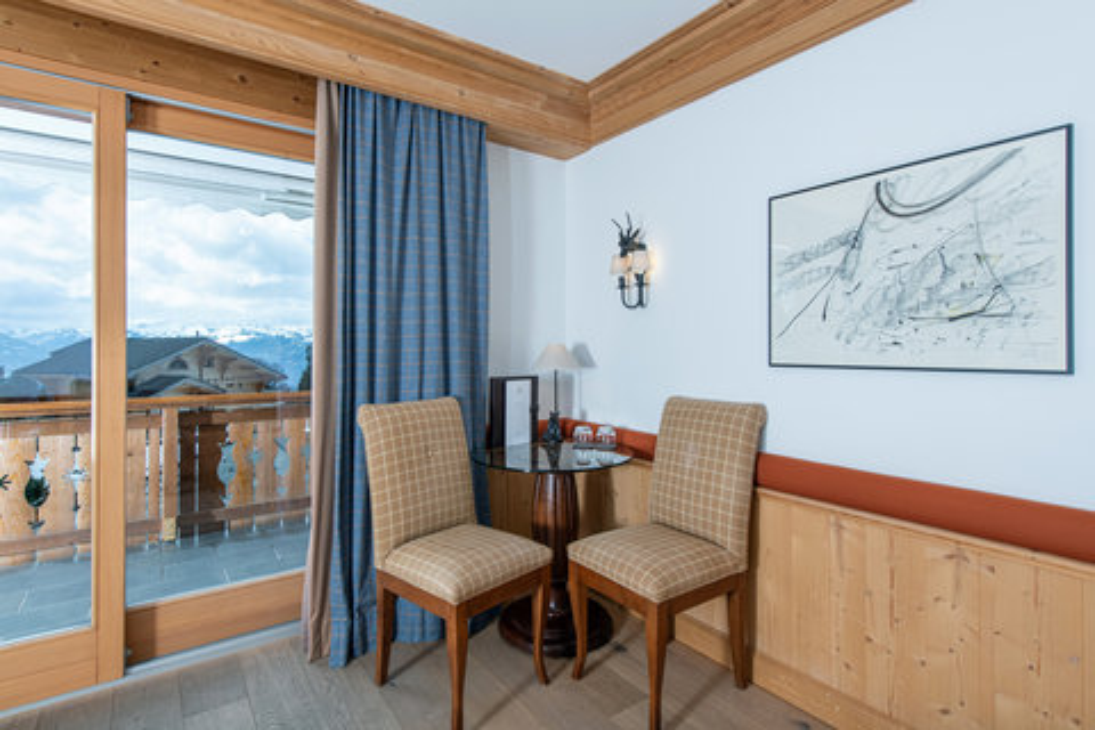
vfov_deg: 67.4
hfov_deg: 90.0
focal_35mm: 18
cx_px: 548
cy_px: 365
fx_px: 547
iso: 250
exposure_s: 1/250
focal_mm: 18
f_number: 8
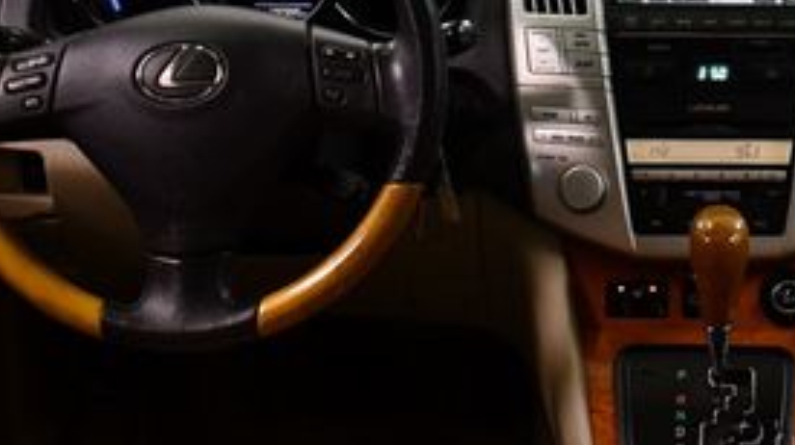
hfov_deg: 23.7
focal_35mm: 88
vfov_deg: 13.2
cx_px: 694
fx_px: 1853
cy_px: -124
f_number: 3.5
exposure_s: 1/125
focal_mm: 18
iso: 1250
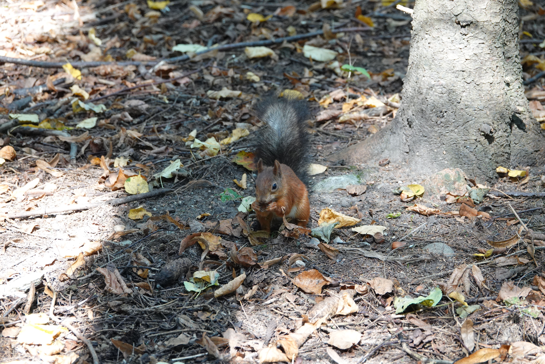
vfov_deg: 6.9
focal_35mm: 200
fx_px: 3028
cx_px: 272
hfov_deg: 10.3
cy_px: 182
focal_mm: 73.24
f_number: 4
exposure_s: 1/80
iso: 800
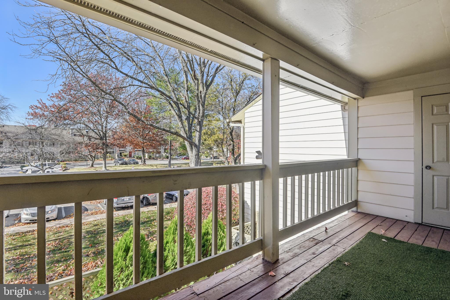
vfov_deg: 73.8
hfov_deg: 96.7
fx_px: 200
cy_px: 150
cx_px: 225
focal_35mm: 16
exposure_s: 1/800
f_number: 8
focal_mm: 16
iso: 400
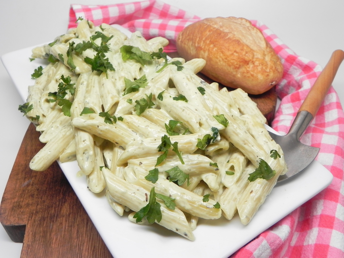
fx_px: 328
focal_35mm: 33
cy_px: 129
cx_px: 172
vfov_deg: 42.9
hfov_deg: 55.4
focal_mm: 5.9
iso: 160
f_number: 3.5
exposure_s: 1/36.4
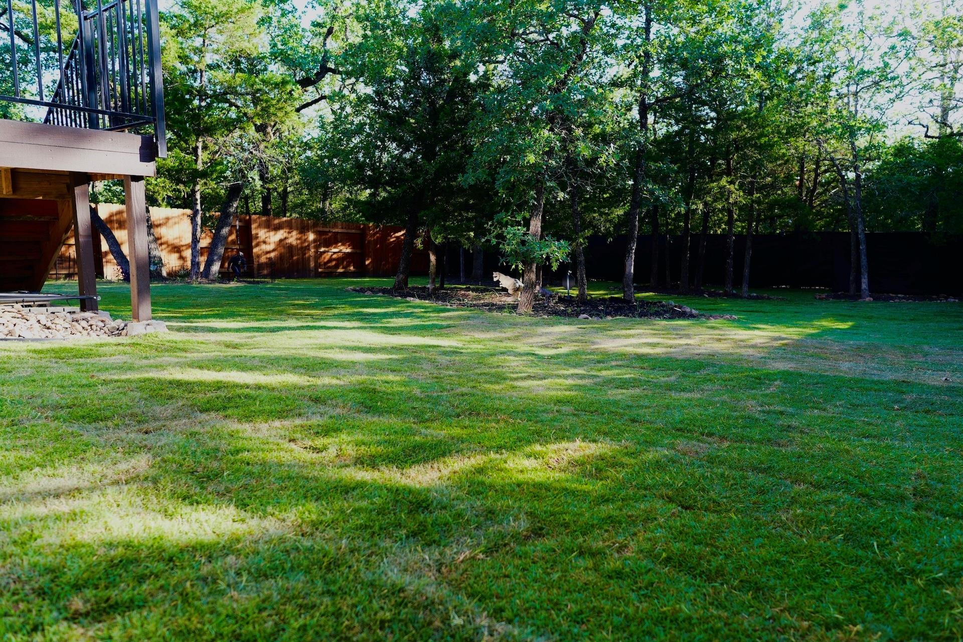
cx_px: 482
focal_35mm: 22
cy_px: 321
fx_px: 602
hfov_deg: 77.3
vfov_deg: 56.1
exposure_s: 1/125
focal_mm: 15
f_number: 2.5
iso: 100
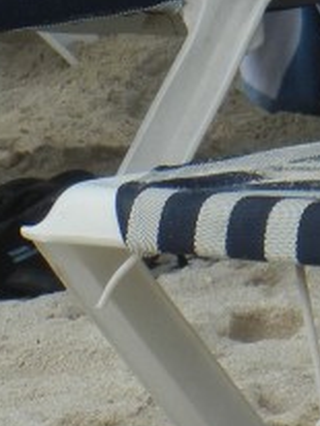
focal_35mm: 661
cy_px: -110
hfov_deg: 2.3
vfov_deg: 3.0
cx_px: 415
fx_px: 8130
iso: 160
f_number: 4.6
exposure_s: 1/635
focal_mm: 24
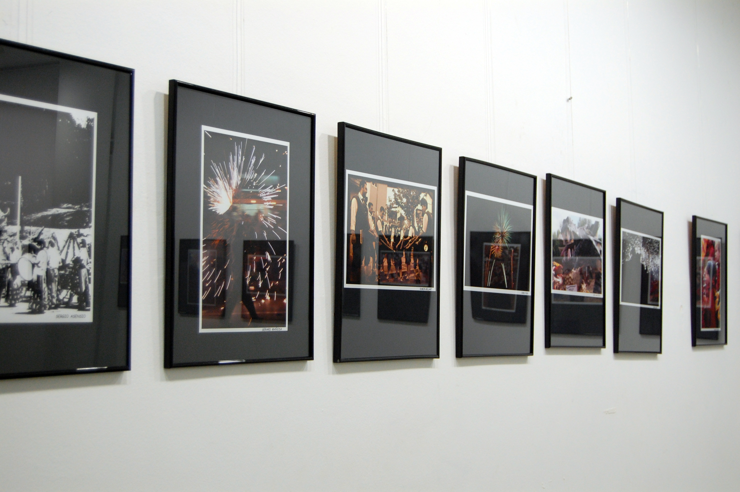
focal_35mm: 52
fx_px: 1078
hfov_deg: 37.9
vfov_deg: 25.7
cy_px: 246
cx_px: 370
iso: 800
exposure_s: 1/30
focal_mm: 35
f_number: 4.8
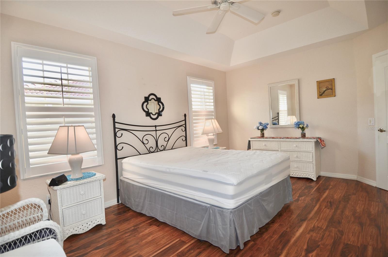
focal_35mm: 18
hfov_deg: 90.1
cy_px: 128
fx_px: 194
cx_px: 194
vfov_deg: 67.1
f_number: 4
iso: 200
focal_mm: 12
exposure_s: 1/60
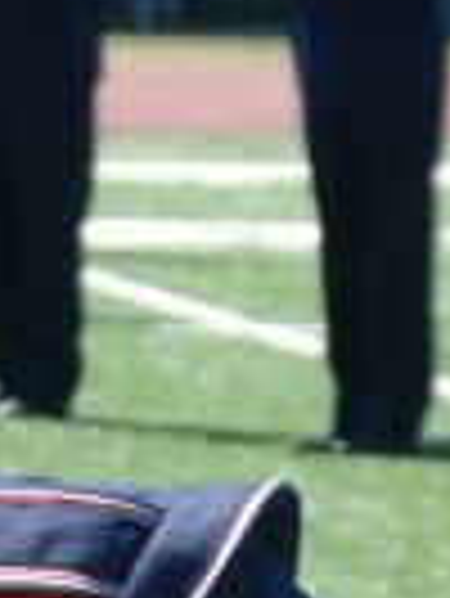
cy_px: 1403
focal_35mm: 774
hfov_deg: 1.9
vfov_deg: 2.5
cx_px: 81
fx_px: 13394
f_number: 8
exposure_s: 1/250
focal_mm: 70
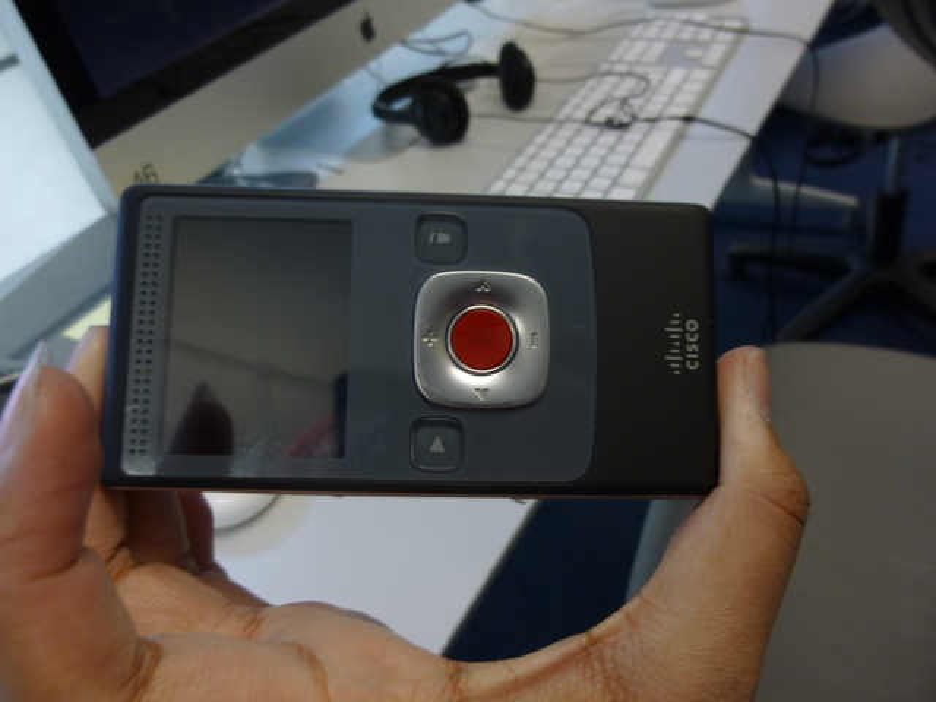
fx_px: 676
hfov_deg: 69.4
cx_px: 468
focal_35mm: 25
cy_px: 351
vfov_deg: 54.9
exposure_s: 1/8
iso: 100
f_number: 3.1
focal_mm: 4.5
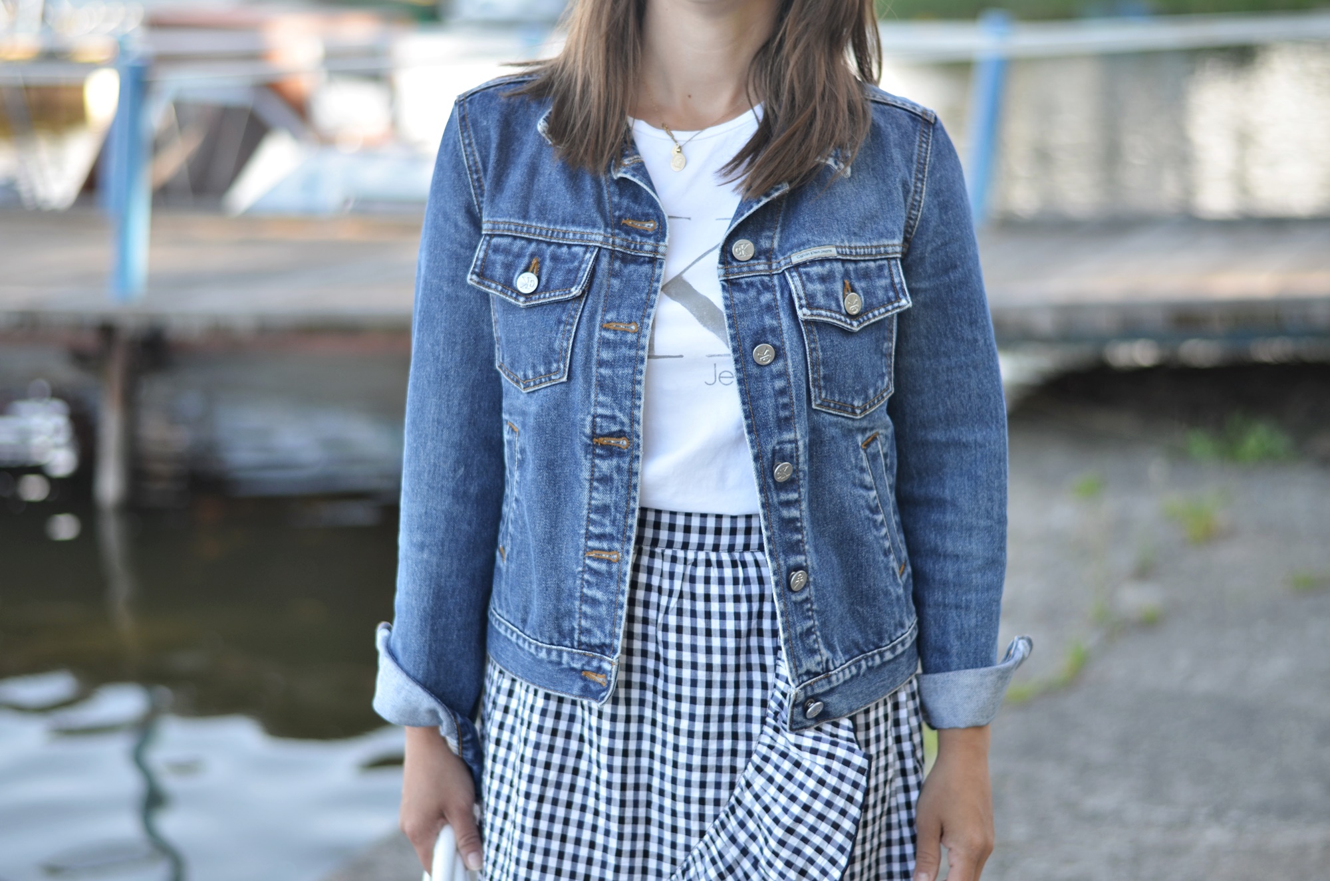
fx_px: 2765
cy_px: 440
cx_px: 665
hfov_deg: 27.0
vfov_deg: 18.1
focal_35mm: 75
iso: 125
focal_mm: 50
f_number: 1.8
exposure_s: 1/500
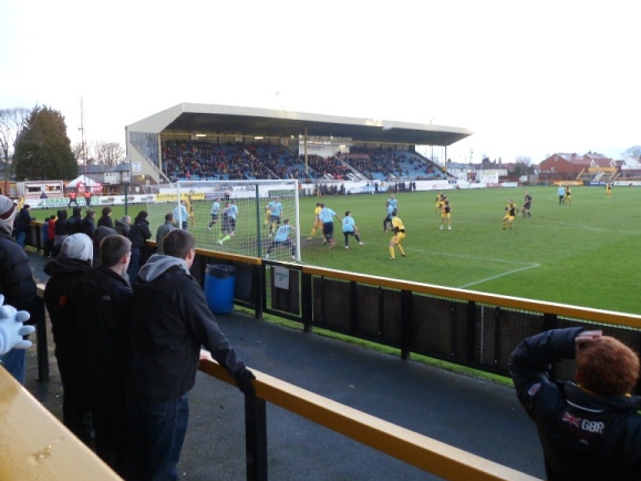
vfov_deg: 49.7
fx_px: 518
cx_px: 316
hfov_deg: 63.5
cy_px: 233
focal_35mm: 28
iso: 160
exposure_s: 1/30
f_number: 3.3
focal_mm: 4.9
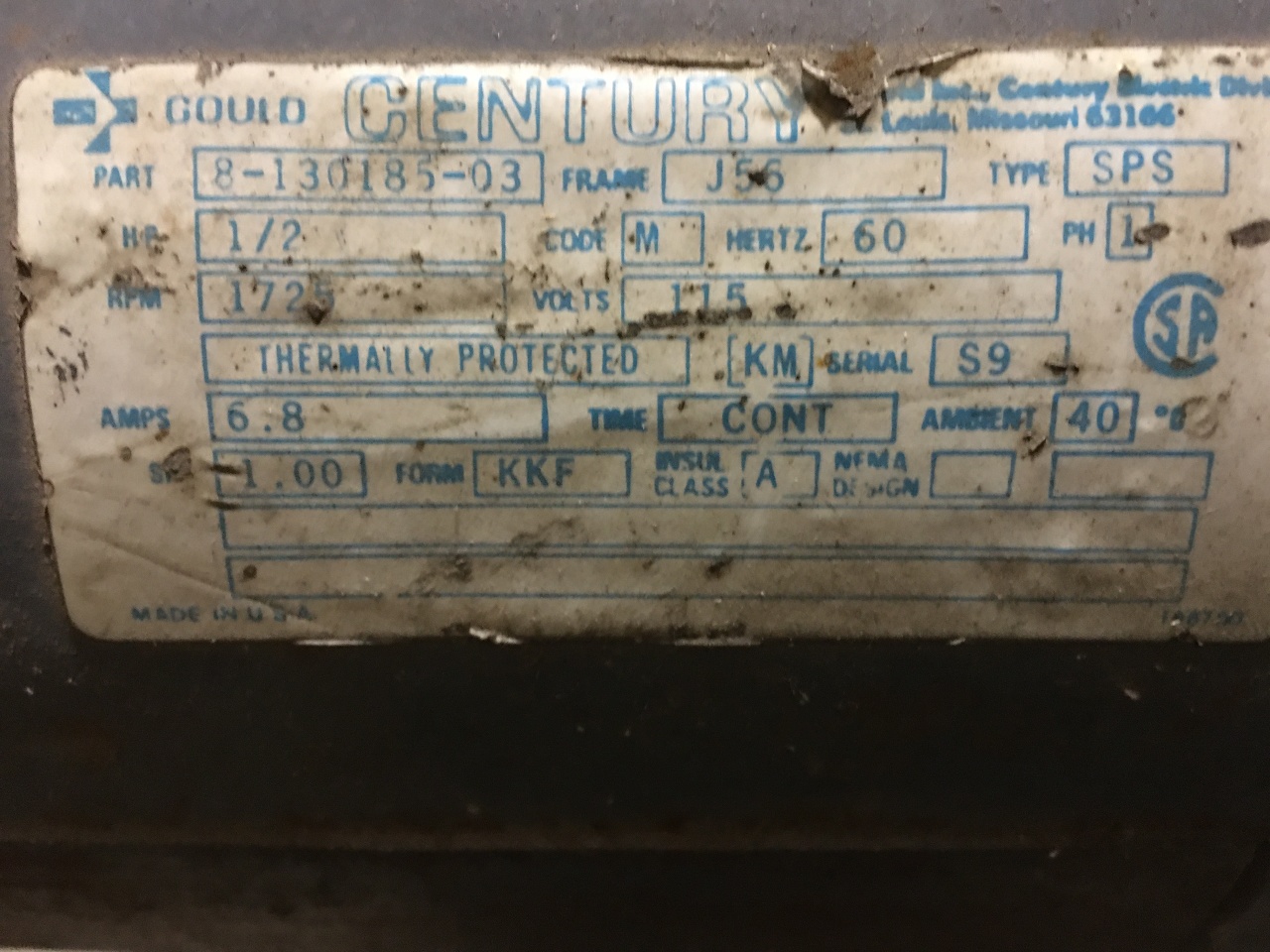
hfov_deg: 61.7
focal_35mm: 29
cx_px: 635
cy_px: 476
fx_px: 1064
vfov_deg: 48.2
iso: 80
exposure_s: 1/4
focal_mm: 4.15
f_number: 2.2
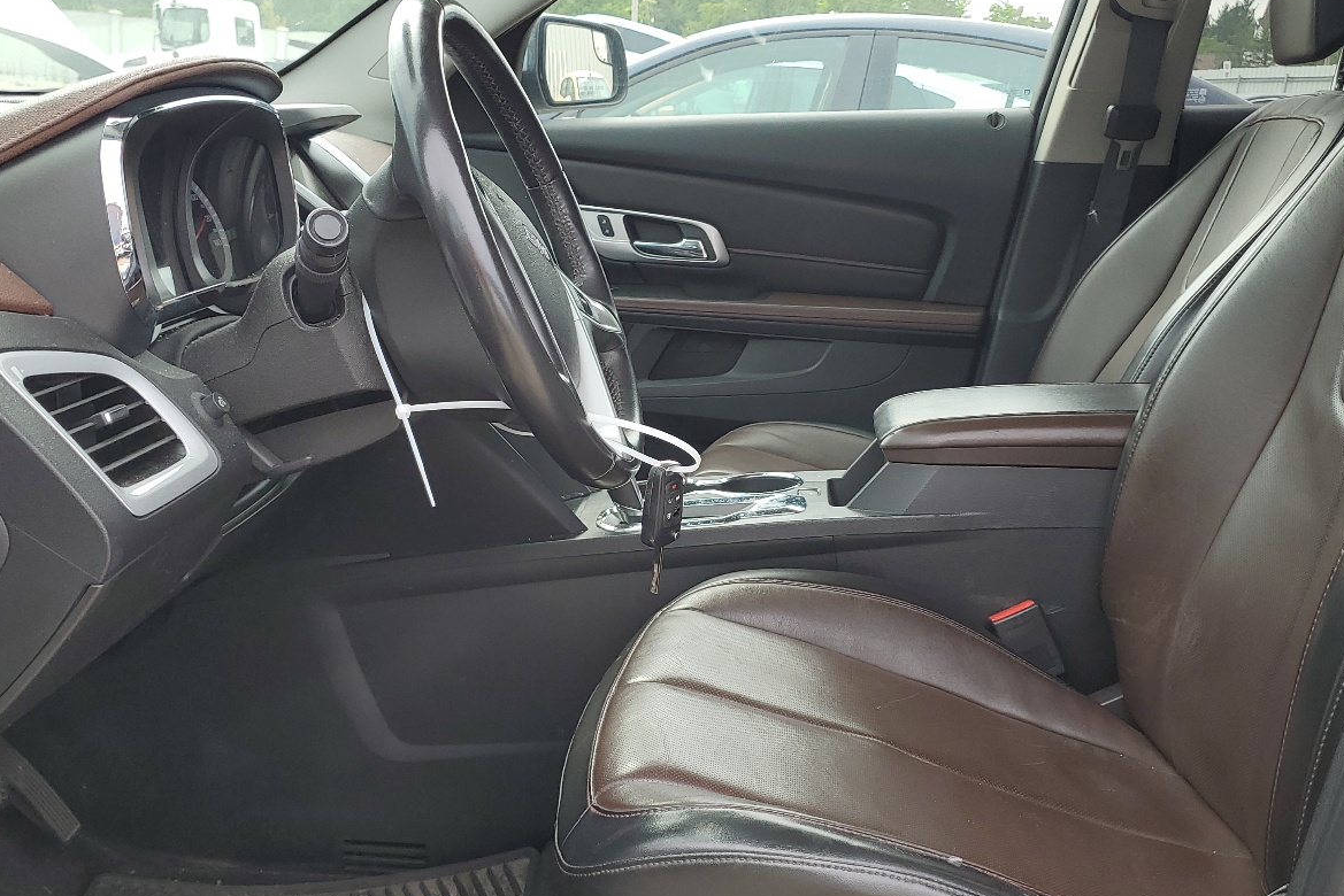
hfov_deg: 51.9
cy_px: 508
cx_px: 678
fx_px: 1382
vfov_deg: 35.9
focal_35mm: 37
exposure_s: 1/400
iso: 50
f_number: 1.5
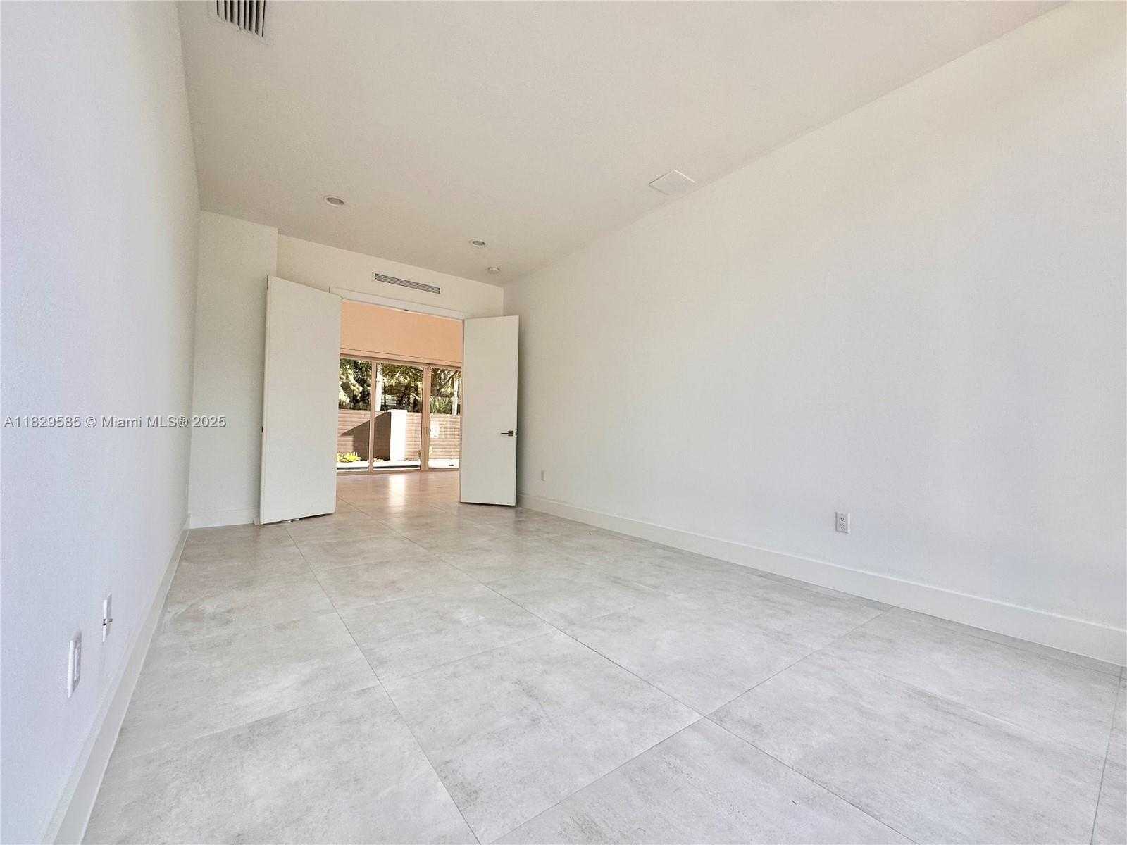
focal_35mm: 14
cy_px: 422
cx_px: 564
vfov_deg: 85.7
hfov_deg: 102.1
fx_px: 456
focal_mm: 2.22
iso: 100
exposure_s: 1/120
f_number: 2.2
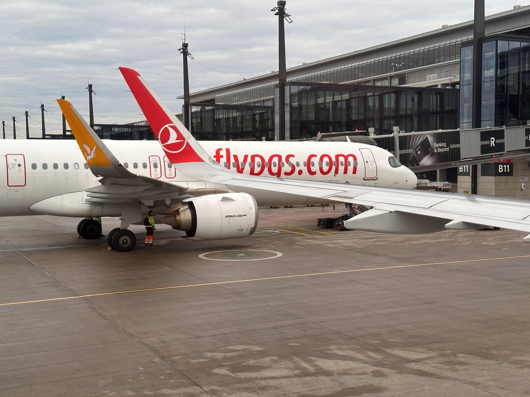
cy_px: 198
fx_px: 735
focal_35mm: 48
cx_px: 265
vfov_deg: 30.3
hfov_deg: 39.7
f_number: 1.78
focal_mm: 6.86
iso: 64
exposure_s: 1/597
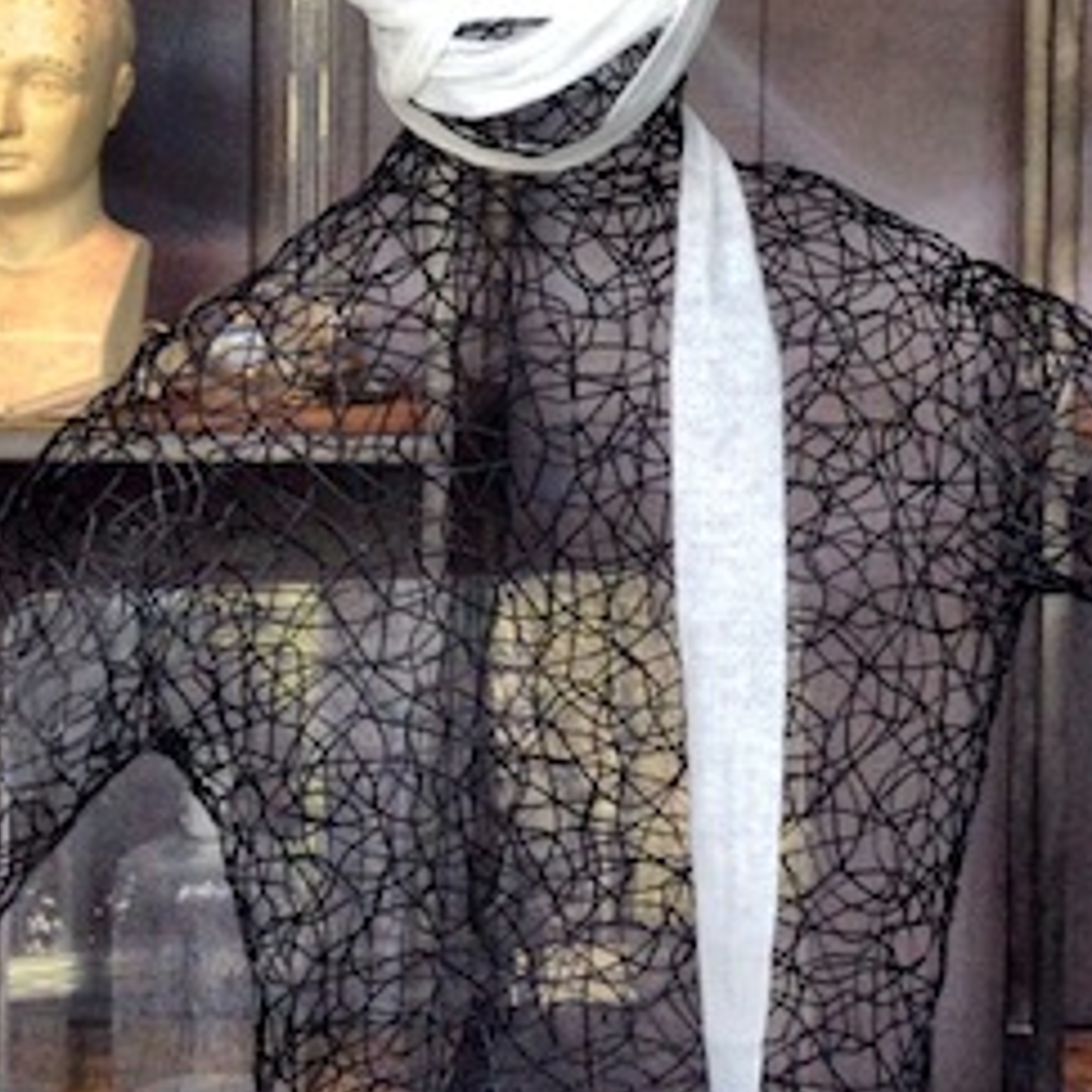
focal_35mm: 102
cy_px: 135
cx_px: 858
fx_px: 3640
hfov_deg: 16.9
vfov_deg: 16.9
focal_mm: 4.28
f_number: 2.4
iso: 80
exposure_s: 1/120
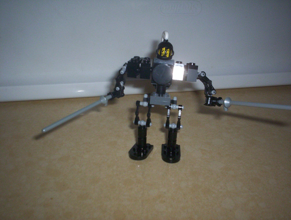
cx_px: 146
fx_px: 320
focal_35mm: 38
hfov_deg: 48.9
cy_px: 110
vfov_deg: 37.9
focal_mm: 4.99
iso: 140
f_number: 4.5
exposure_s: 1/60
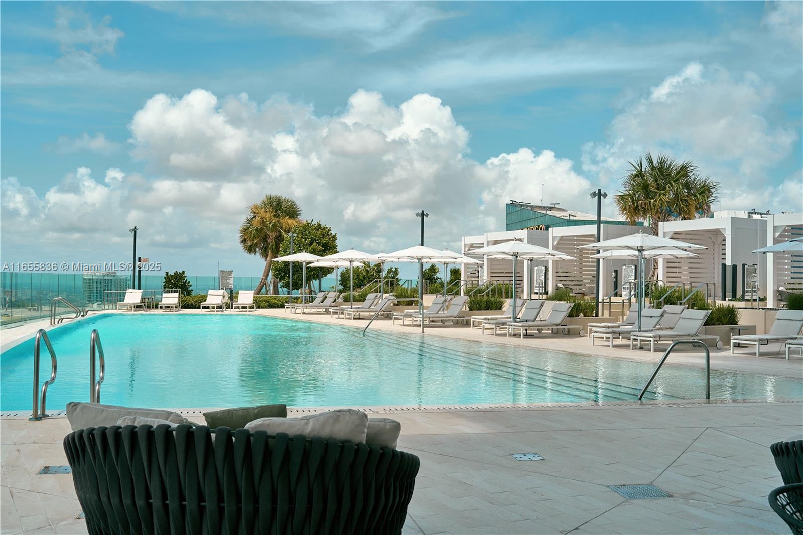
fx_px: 780
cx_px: 402
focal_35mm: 35
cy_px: 268
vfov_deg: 37.8
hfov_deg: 54.4
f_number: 7.1
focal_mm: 35
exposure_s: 1/1000
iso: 125
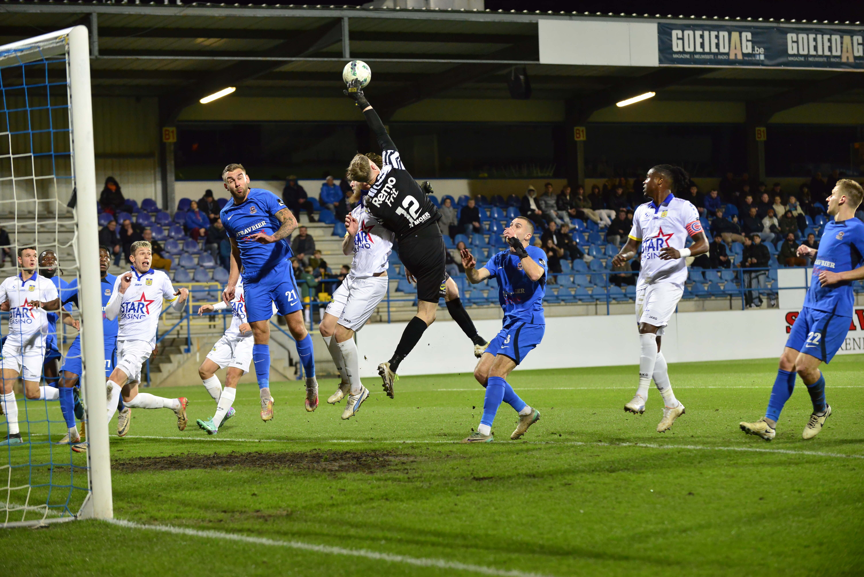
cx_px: 432
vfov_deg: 11.4
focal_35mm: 120
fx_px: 2881
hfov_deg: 17.1
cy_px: 288
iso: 6400
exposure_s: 1/1000
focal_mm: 120
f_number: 4
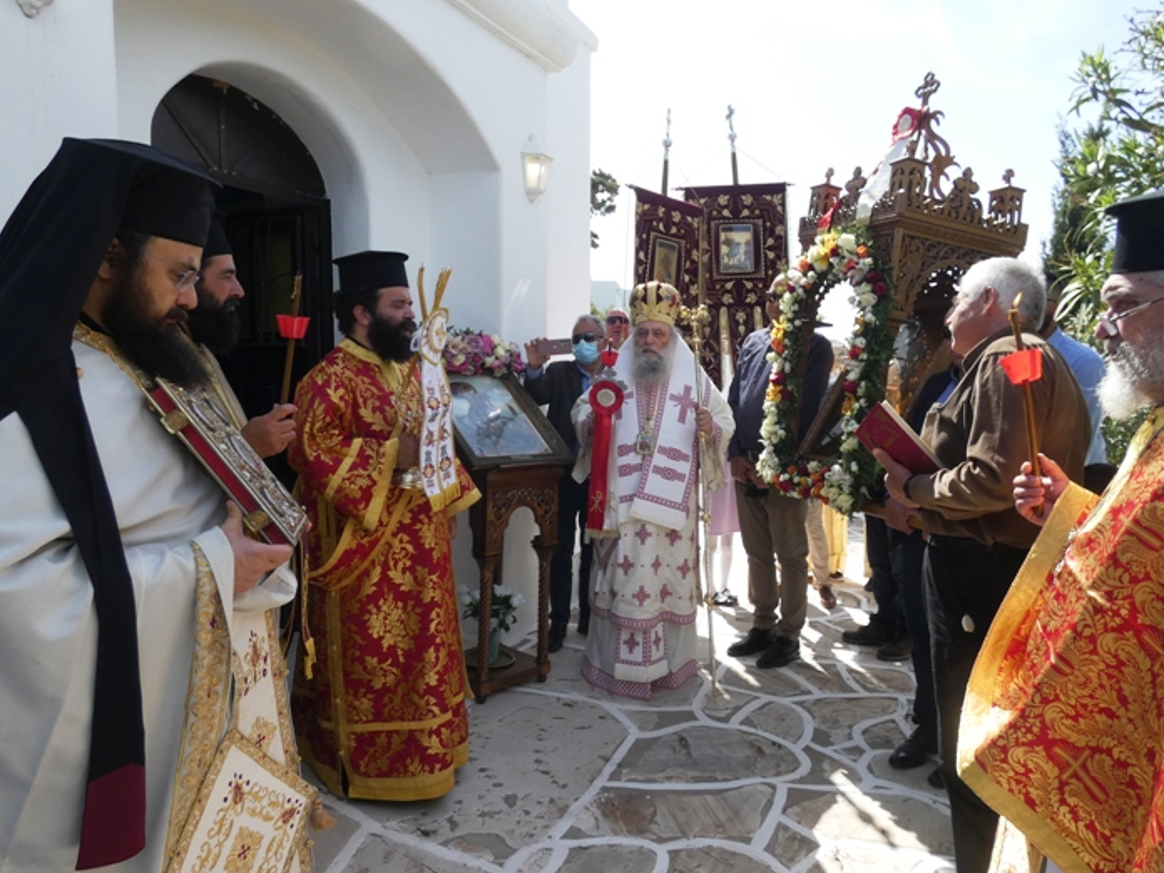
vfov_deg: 58.9
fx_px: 773
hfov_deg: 73.7
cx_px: 644
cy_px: 431
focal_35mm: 23
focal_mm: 3.6
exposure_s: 1/800
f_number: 2.8
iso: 80
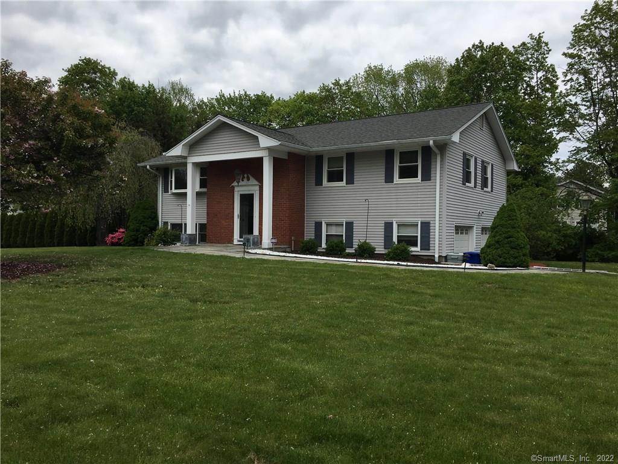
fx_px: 518
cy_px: 232
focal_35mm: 29
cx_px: 309
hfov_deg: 61.7
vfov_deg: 48.2
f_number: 2.2
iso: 25
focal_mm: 4.15
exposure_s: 1/1099
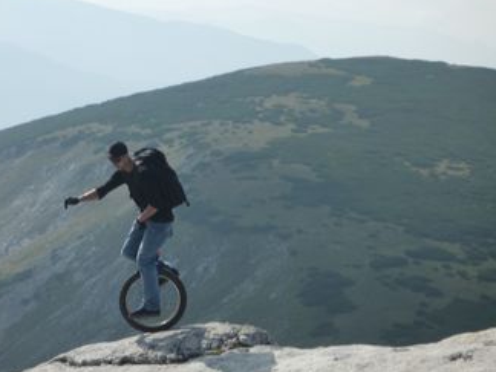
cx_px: 193
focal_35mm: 158
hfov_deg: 12.5
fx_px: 2264
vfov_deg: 9.4
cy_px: 216
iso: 125
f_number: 5.9
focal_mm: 22.8
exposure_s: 1/500
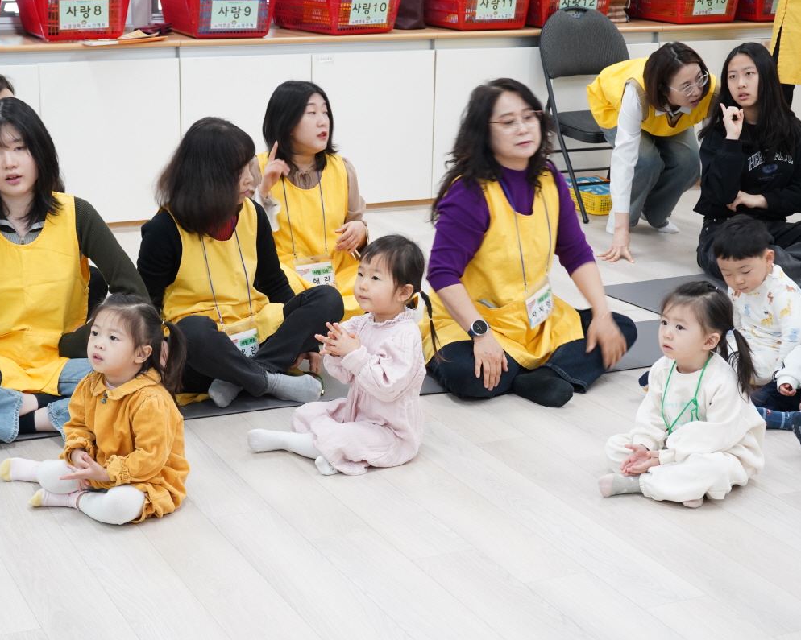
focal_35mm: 68
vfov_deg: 22.5
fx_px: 1612
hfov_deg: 27.9
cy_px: 319
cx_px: 335
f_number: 7.1
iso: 2500
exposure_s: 1/50
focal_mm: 60
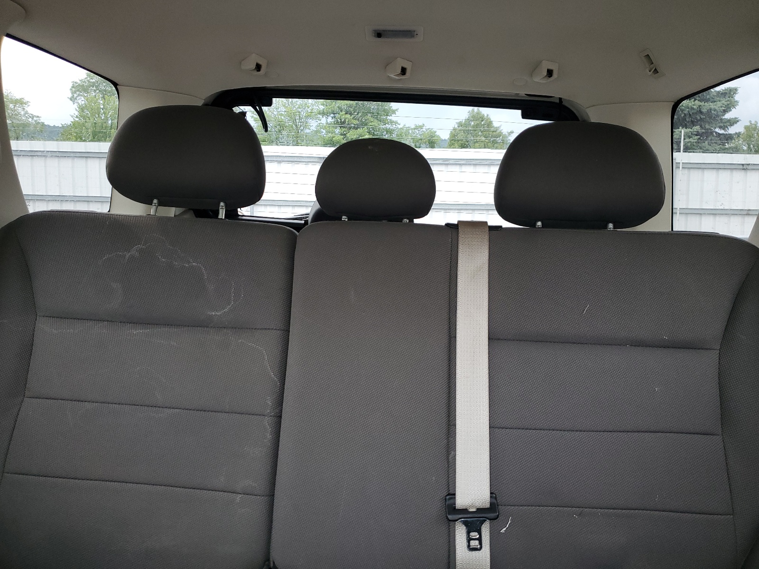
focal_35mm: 26
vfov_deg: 53.1
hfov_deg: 67.3
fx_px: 570
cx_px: 380
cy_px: 284
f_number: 1.5
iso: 89
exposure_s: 1/120
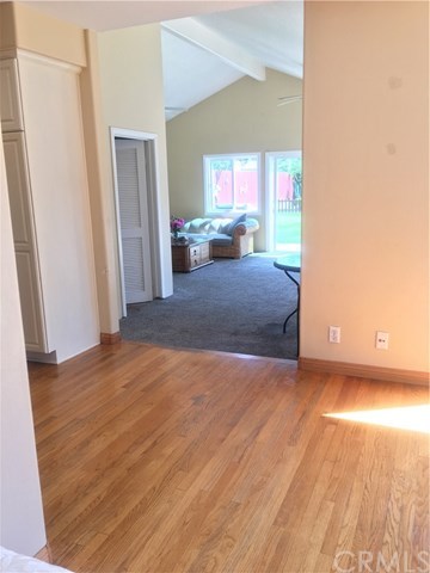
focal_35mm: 29
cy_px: 286
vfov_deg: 61.7
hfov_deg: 48.2
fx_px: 480
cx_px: 215
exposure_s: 1/30
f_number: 2.2
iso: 25
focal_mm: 4.15
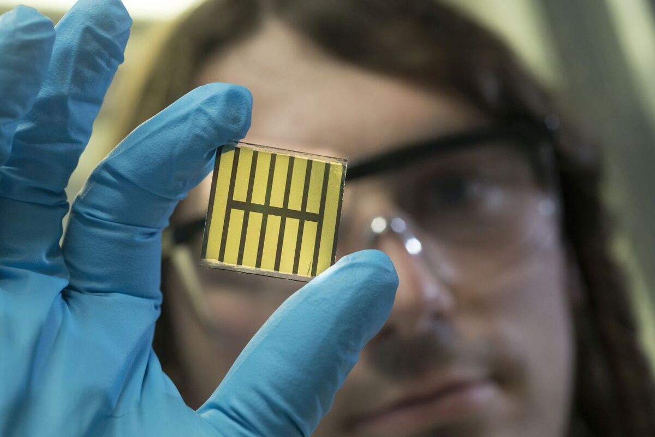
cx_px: 328
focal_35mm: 60
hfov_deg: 33.4
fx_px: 1092
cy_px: 218
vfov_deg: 22.6
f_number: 8
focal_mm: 60
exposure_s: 1/200
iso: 1600
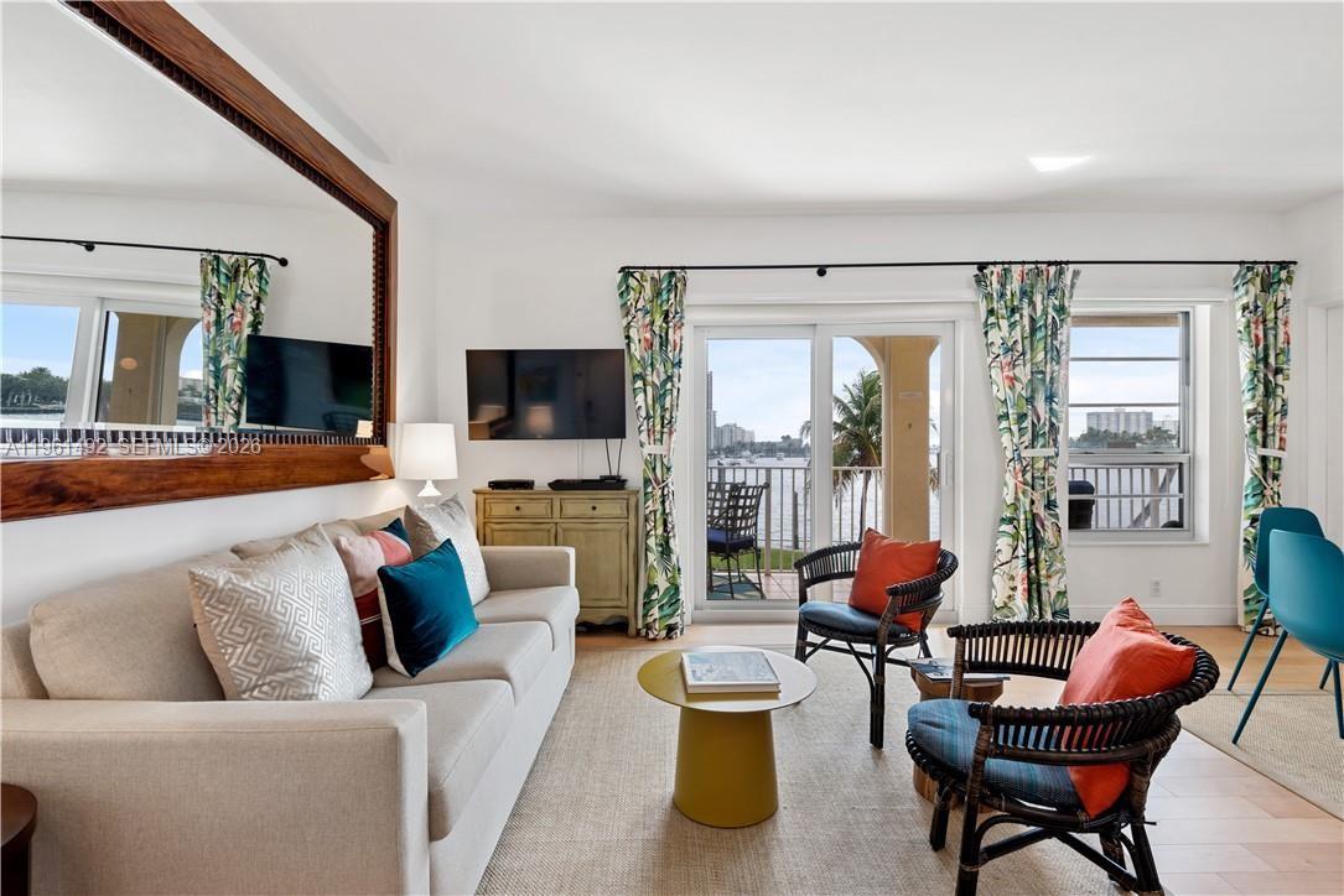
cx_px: 672
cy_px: 448
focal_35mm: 17
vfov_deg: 70.5
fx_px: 635
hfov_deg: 93.3
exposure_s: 1/13
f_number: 8
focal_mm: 17
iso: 250
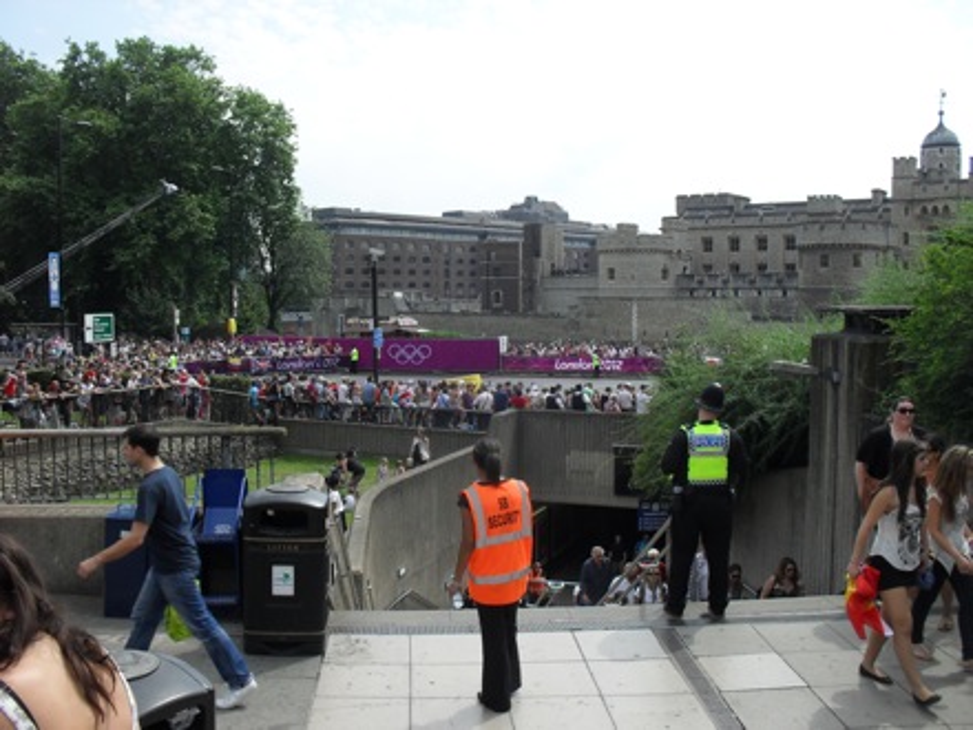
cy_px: 365
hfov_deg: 52.6
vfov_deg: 40.7
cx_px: 486
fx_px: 984
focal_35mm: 35
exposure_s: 1/125
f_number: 8.4
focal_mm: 6.3
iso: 100
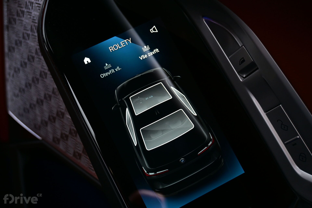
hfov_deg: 36.9
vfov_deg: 25.1
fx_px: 468
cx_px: 156
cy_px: 104
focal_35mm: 54
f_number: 5.3
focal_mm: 36
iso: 450
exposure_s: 1/60
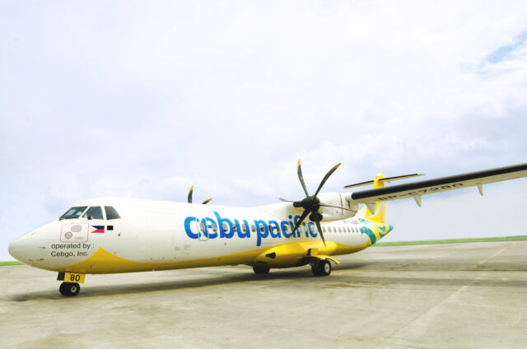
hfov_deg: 81.3
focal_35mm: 21
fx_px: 307
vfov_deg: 59.3
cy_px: 174
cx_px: 264
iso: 100
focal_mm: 14
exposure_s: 1/200
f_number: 11
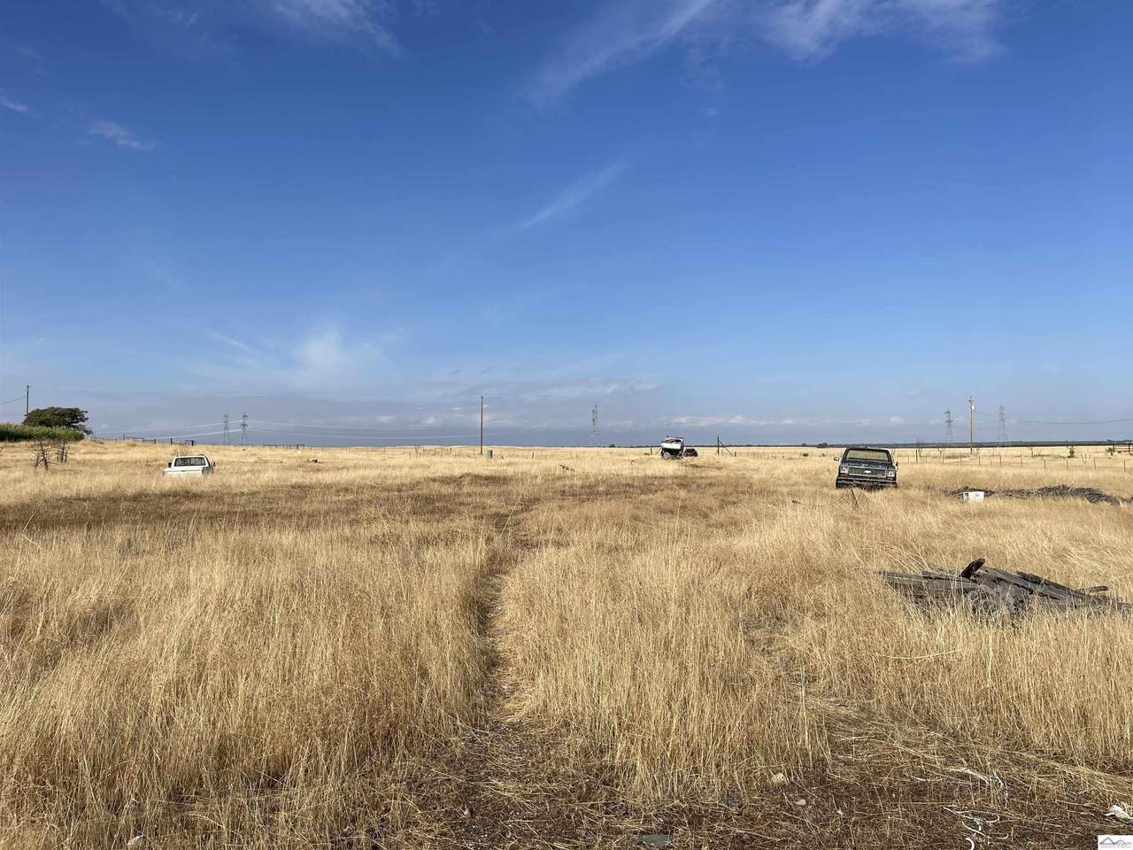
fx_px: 818
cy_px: 425
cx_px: 566
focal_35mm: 25
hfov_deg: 69.4
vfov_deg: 54.9
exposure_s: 1/5917
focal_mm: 5.1
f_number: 1.6
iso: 32
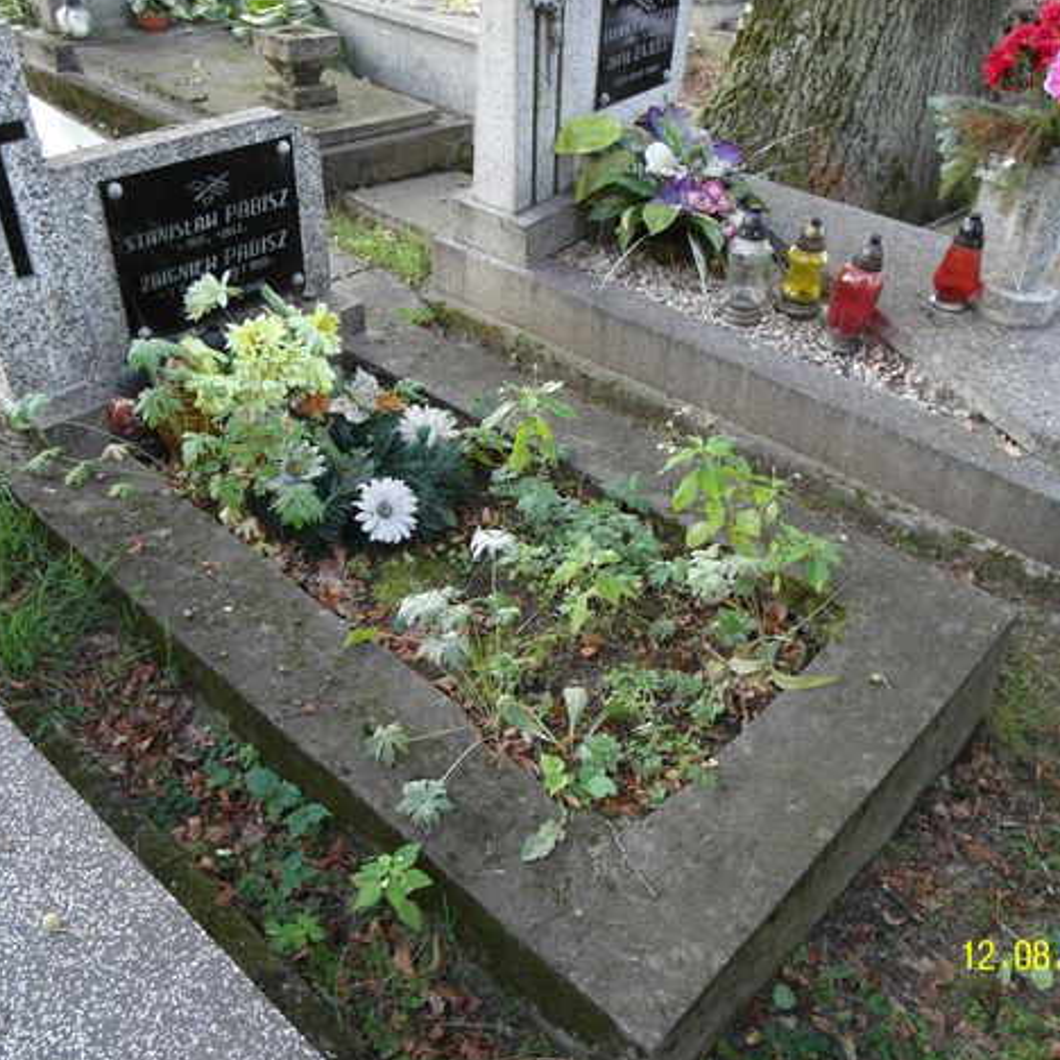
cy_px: 525
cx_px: 519
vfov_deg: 55.6
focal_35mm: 29
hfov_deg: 55.6
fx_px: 1005
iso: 100
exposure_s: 1/45
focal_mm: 5.2
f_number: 2.5
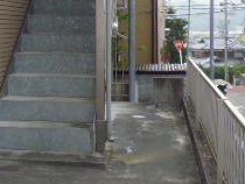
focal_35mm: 73
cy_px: -3
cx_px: 82
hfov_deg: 26.5
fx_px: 517
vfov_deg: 19.6
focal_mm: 4.3
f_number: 2.8
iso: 100
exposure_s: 1/200
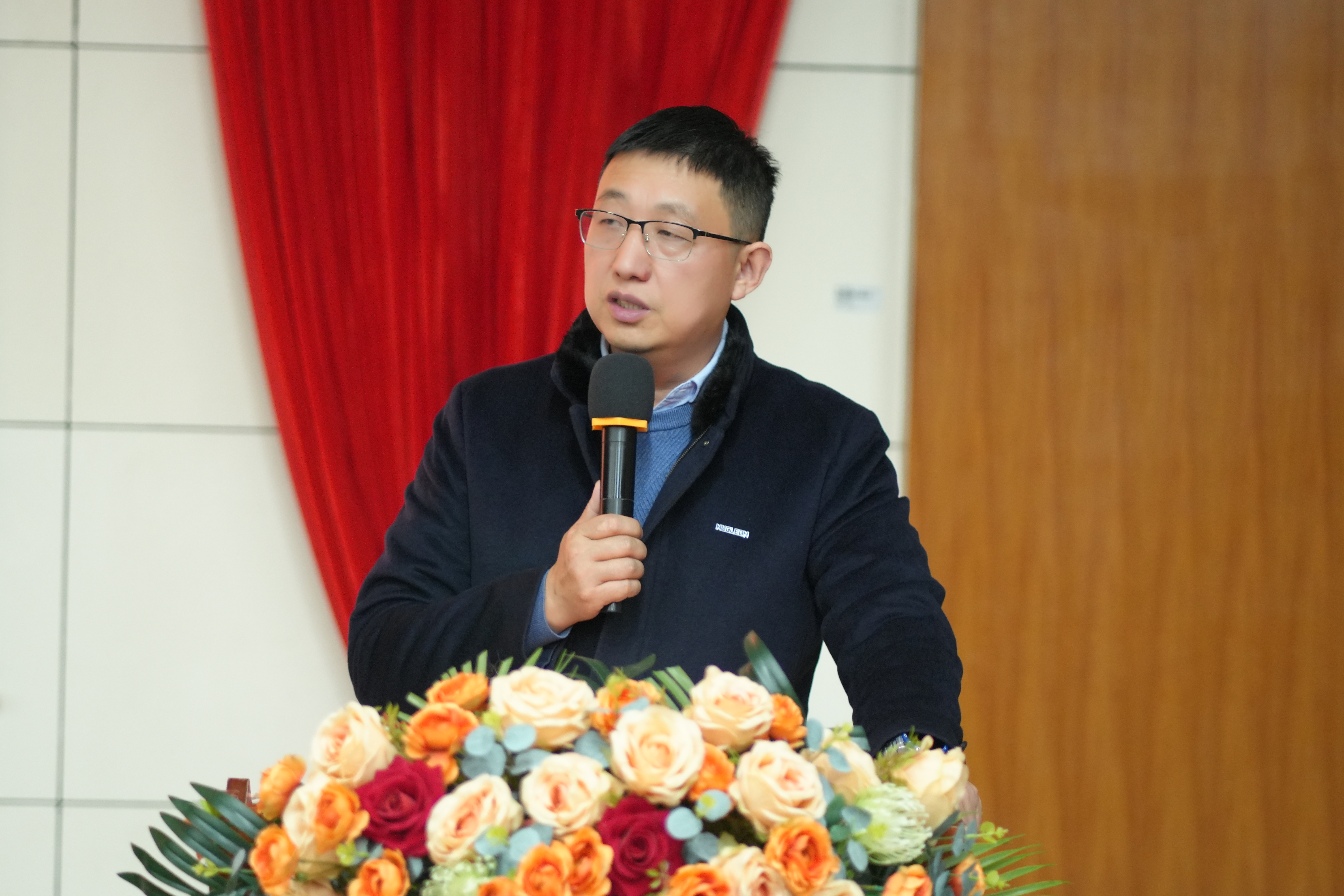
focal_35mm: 132
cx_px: 660
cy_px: 448
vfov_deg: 10.4
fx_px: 4910
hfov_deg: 15.6
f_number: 1.8
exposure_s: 1/80
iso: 2000
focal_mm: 85
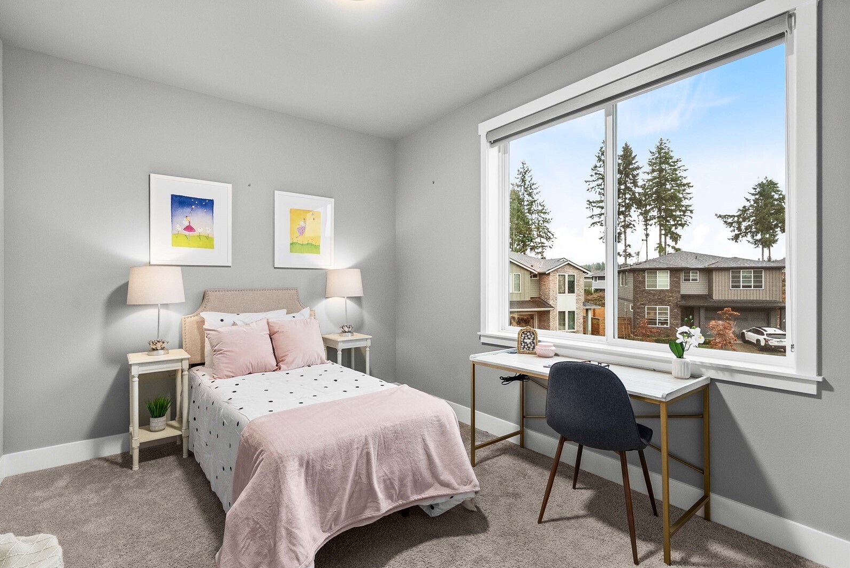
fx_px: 378
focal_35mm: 16
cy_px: 299
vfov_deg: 73.7
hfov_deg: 96.6
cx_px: 397
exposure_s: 1/5
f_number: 7.1
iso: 1000
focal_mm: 15
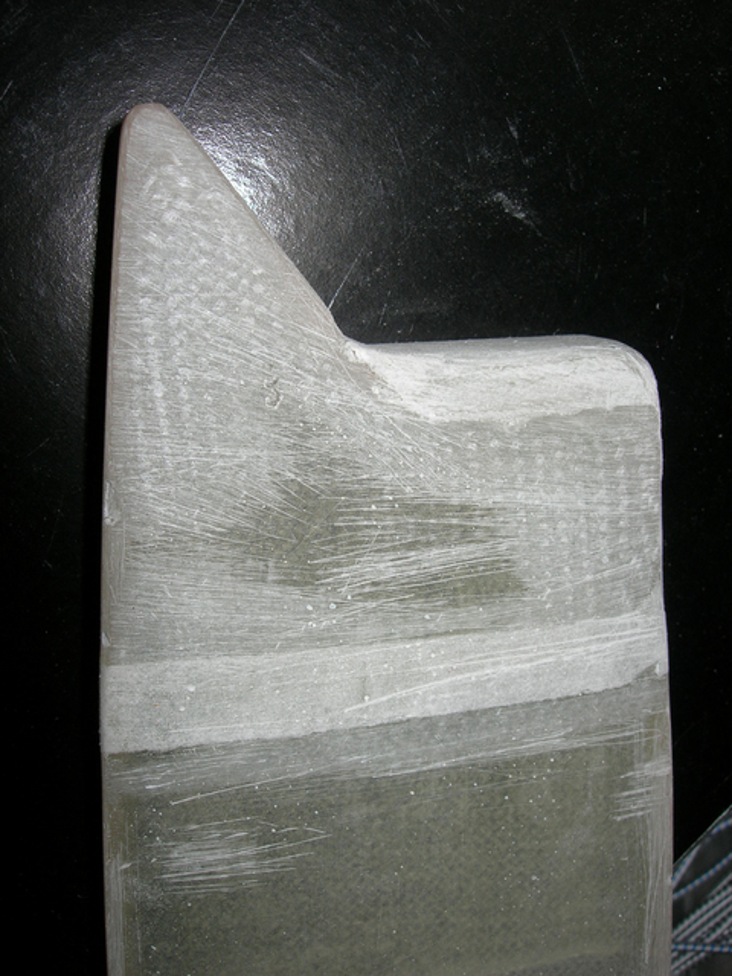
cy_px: 488
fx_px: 1071
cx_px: 366
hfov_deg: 37.7
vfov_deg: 49.0
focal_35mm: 38
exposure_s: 1/60.1
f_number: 4.8
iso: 64
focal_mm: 7.8
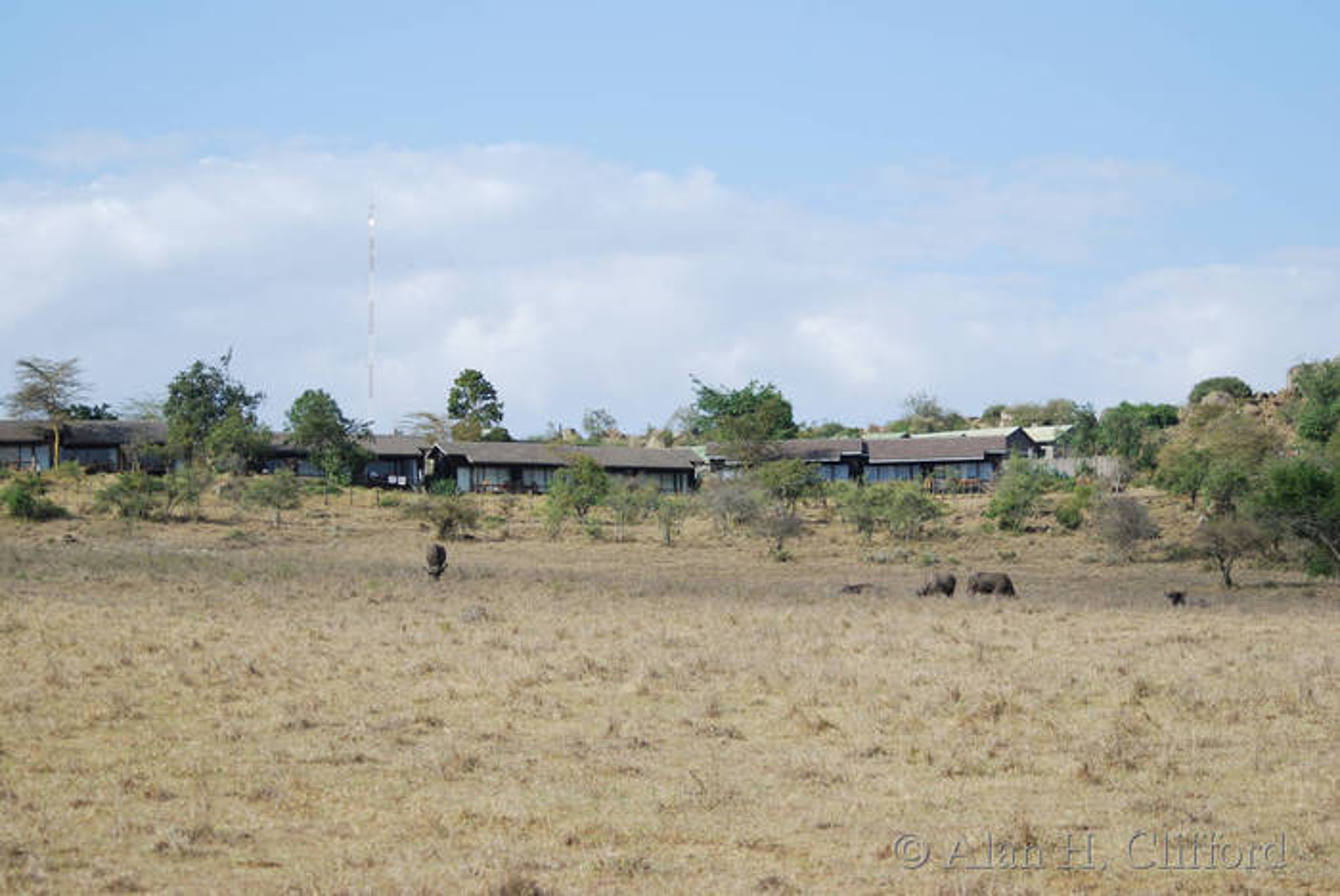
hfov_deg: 17.0
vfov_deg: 11.4
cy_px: 448
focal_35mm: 120
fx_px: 4470
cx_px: 670
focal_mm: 80
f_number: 5
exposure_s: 1/400
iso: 100
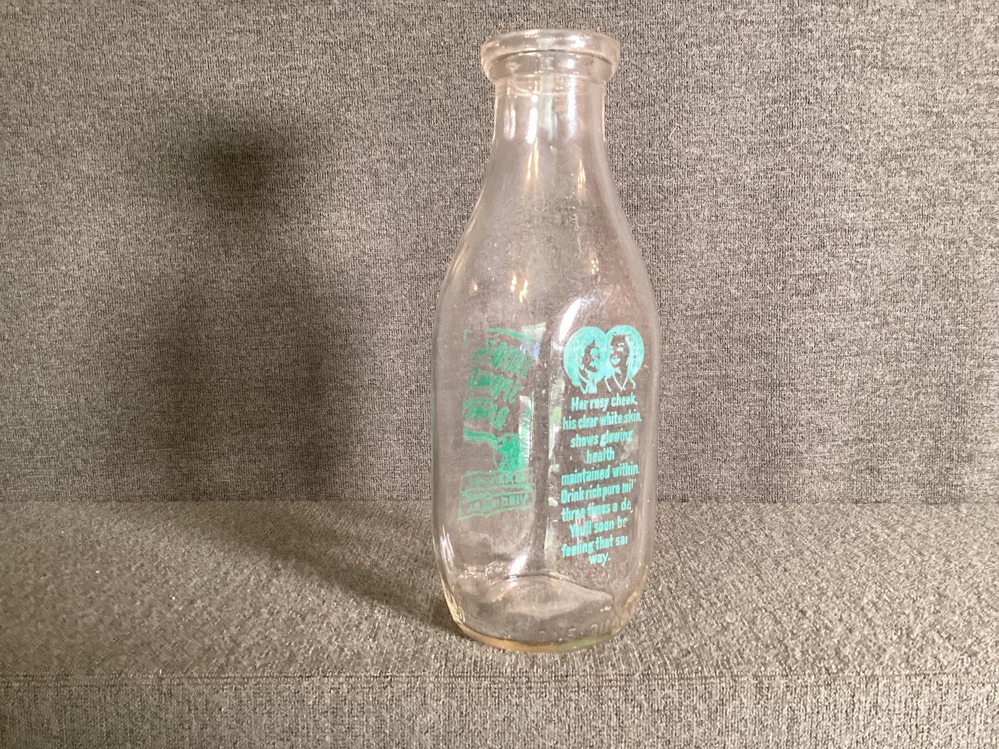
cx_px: 500
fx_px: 895
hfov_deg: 58.3
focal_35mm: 31
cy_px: 374
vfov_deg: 45.4
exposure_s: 1/60
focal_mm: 3.3
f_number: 2.4
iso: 320
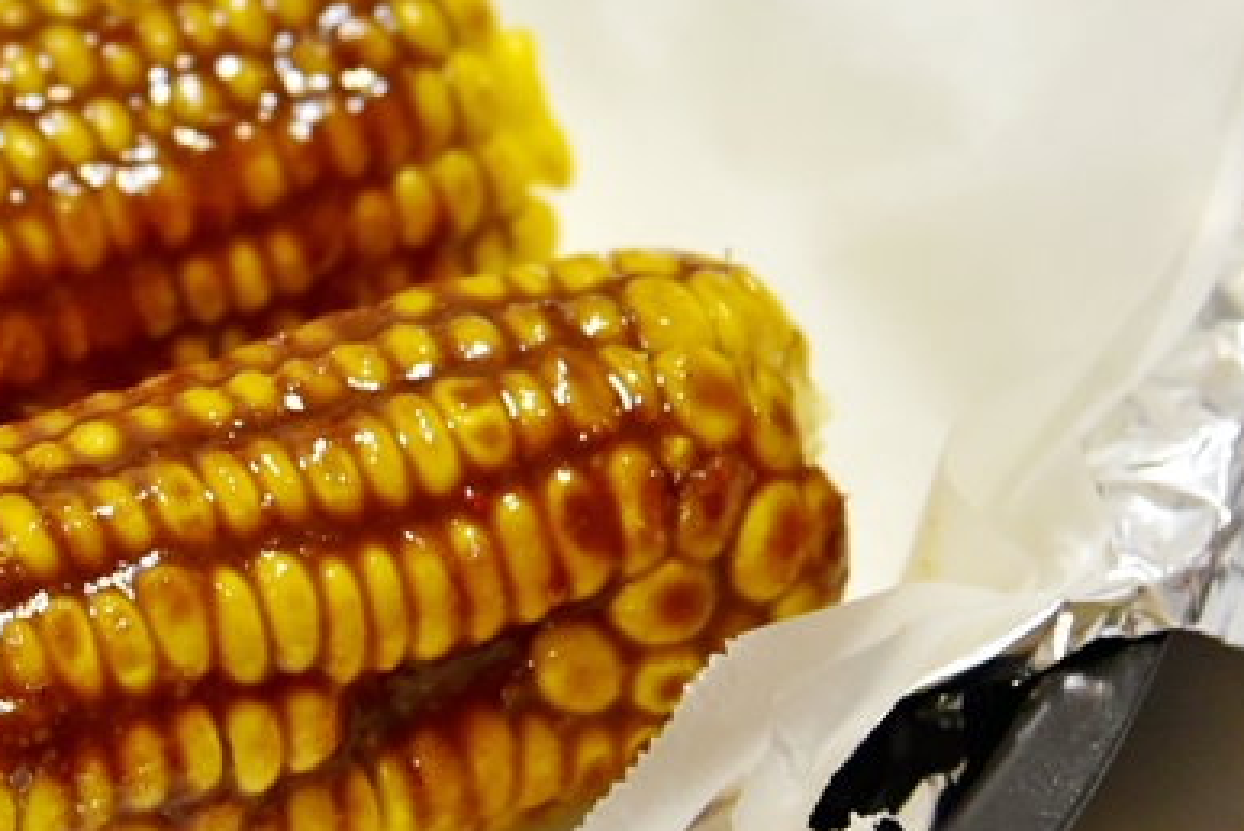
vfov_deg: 5.9
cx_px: 3
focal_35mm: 232
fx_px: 8023
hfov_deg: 8.8
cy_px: 129
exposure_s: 1/125
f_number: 4.5
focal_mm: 70
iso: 2500
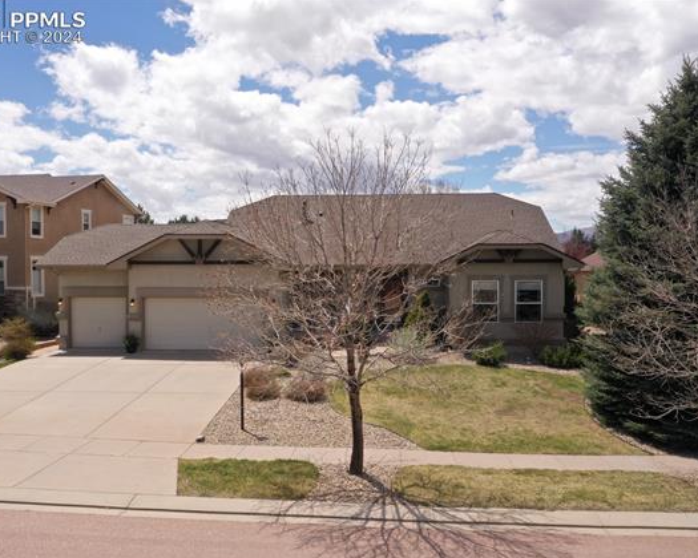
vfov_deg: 45.8
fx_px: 661
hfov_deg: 55.7
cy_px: 280
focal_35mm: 32
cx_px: 344
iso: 100
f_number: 11
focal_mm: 10.26
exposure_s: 1/30
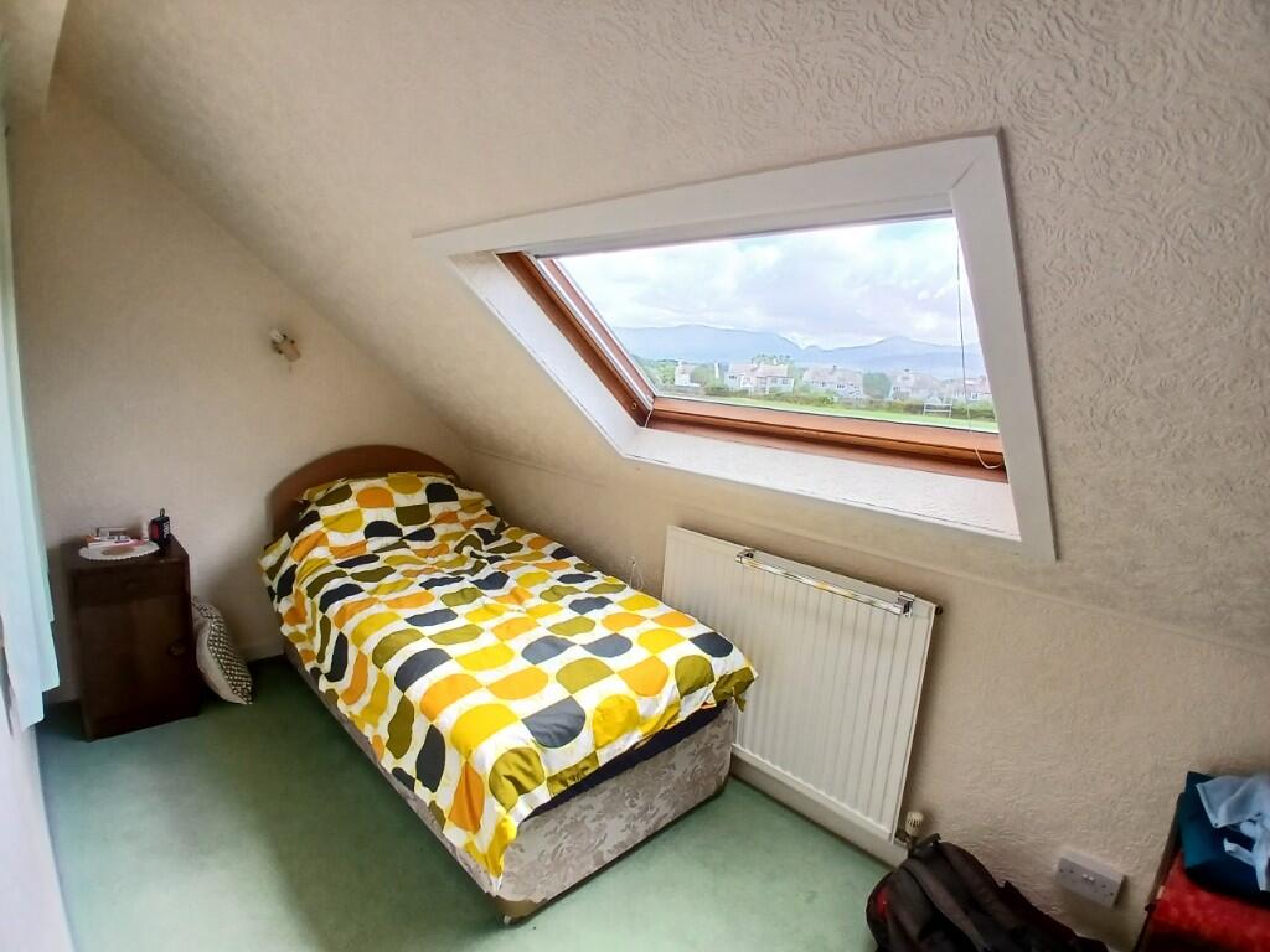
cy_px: 476
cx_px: 635
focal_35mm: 17
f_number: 2.2
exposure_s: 1/131
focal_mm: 1.4
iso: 50
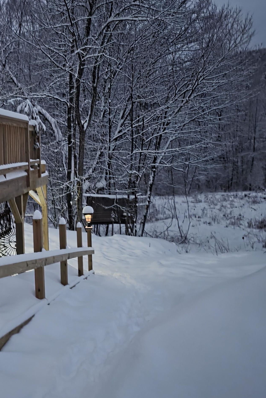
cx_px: 32
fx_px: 432
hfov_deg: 32.7
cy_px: 178
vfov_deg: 49.5
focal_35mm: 39
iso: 3200
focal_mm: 6.3
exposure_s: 1/4
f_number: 1.7
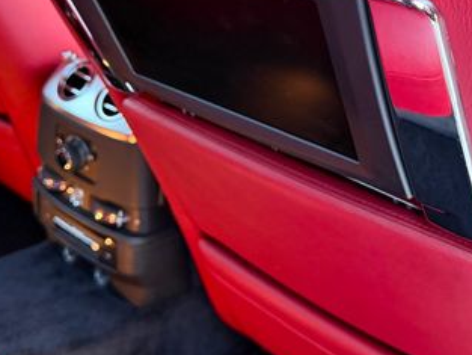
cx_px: 247
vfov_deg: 29.1
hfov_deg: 38.9
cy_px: 80
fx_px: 668
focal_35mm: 49
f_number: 1.78
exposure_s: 1/60
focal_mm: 6.76
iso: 500
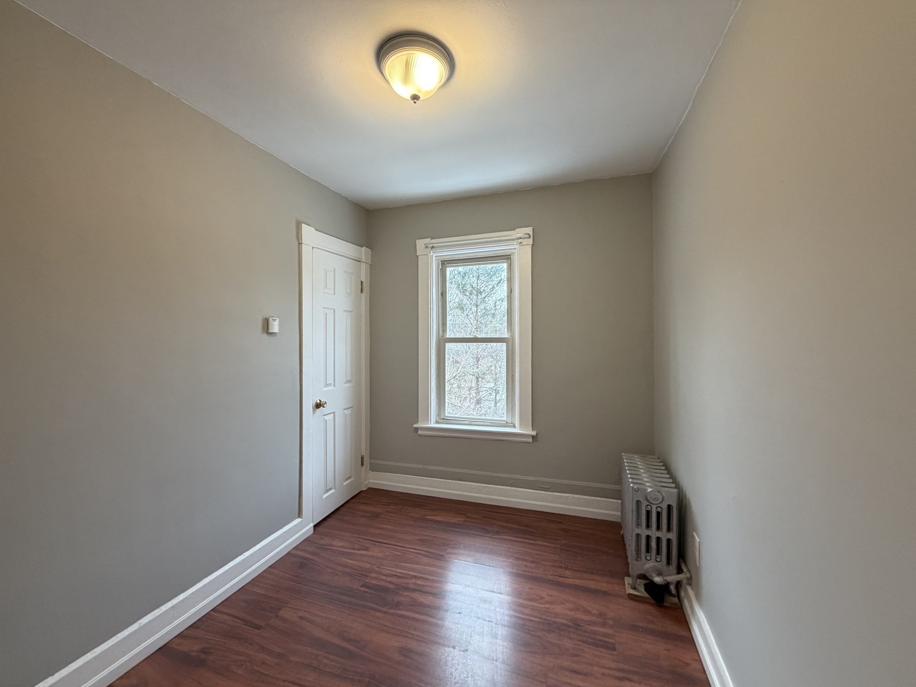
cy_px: 344
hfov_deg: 102.1
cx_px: 458
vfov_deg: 85.7
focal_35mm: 14
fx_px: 370
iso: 250
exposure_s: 1/121
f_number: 2.2
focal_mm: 2.22
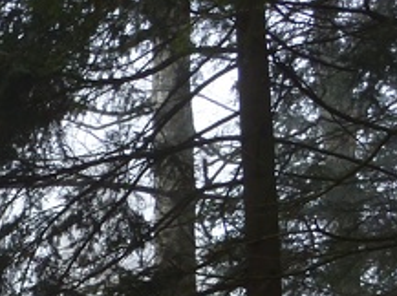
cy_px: 537
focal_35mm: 128
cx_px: -212
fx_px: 1466
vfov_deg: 10.8
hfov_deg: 14.3
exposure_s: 1/80
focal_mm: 5.7
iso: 80
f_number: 3.5
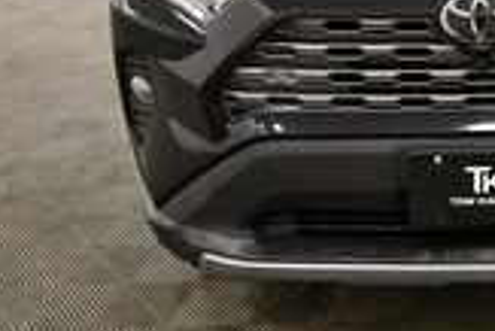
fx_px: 743
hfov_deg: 33.6
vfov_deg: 24.3
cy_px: 23
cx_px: 498
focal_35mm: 54
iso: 1000
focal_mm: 15
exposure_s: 1/125
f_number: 5.3
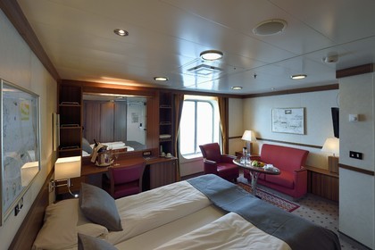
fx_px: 146
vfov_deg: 81.2
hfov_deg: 104.3
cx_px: 188
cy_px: 125
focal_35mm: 14
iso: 400
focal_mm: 14
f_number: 8
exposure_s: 1/30
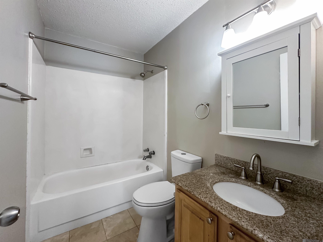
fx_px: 131
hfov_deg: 102.1
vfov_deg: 85.7
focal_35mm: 14
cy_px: 121
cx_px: 162
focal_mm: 2.22
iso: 320
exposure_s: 1/60
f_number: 2.2
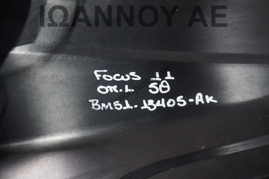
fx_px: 280
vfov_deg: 35.5
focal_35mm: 38
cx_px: 134
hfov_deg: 51.3
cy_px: 90
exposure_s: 1/60
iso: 5000
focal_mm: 25
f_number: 4.5
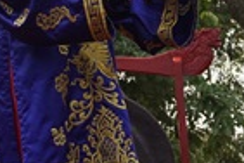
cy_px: -61
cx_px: -45
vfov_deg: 6.4
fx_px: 1431
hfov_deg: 9.6
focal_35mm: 211
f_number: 6.3
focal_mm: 33
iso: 320
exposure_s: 1/640
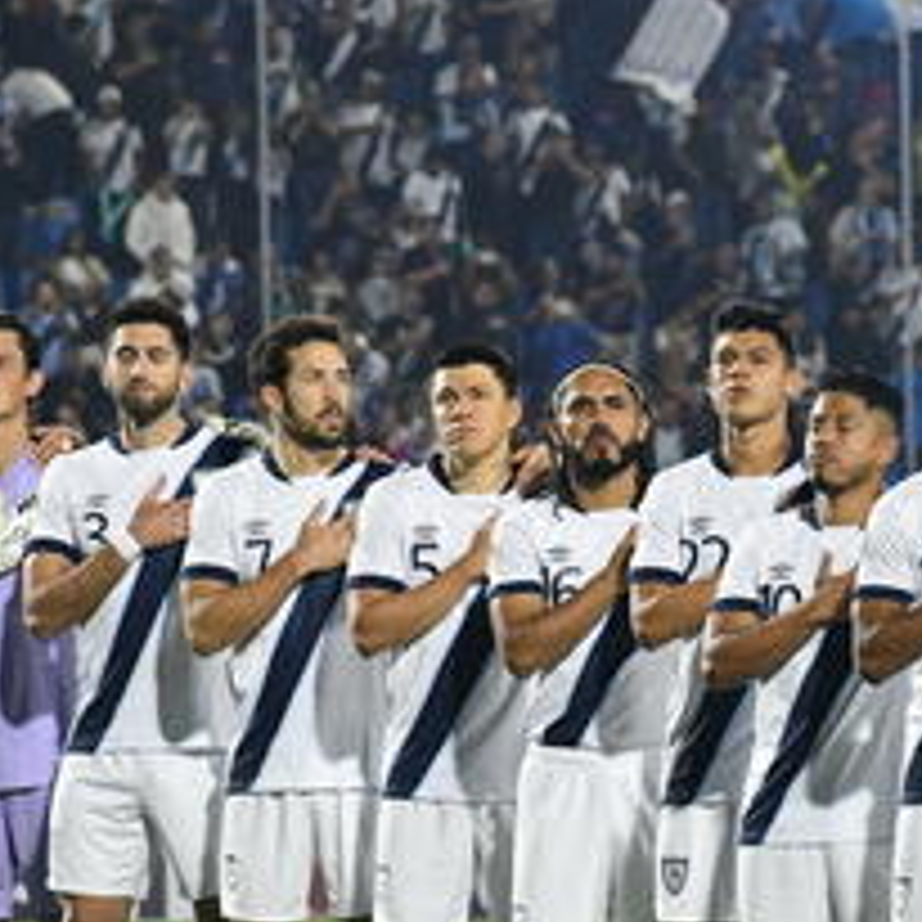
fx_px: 12566
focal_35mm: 417
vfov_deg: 4.2
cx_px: 625
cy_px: 639
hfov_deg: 4.2
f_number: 6.3
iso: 8000
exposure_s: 1/800
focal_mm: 140
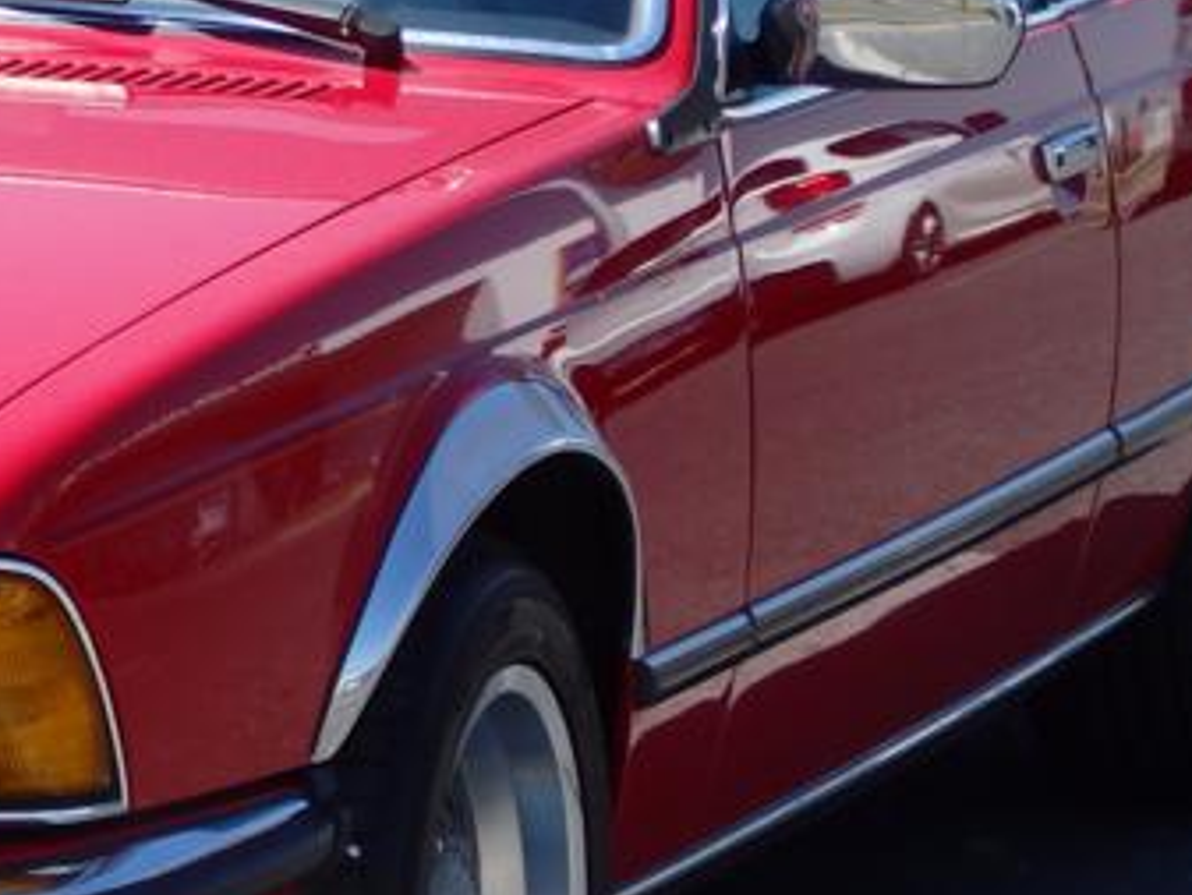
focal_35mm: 260
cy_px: 379
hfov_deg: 7.5
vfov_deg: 5.7
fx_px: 8956
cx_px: -255
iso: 100
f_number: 4.5
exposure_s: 1/400
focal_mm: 13.1
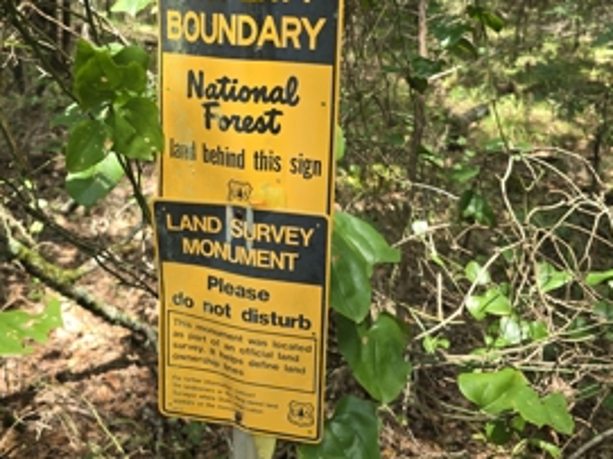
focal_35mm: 34
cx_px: 244
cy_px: 156
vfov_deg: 41.3
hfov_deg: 53.6
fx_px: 602
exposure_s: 1/180
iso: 40
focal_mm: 6.3
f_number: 1.7
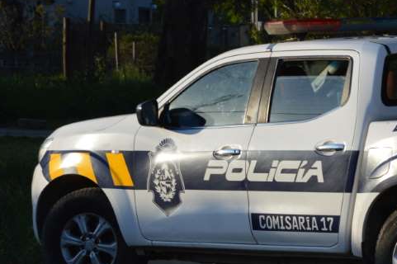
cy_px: 163
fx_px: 2303
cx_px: 404
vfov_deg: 6.6
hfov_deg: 9.8
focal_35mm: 209
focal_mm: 58
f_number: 8
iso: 100
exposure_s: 1/250
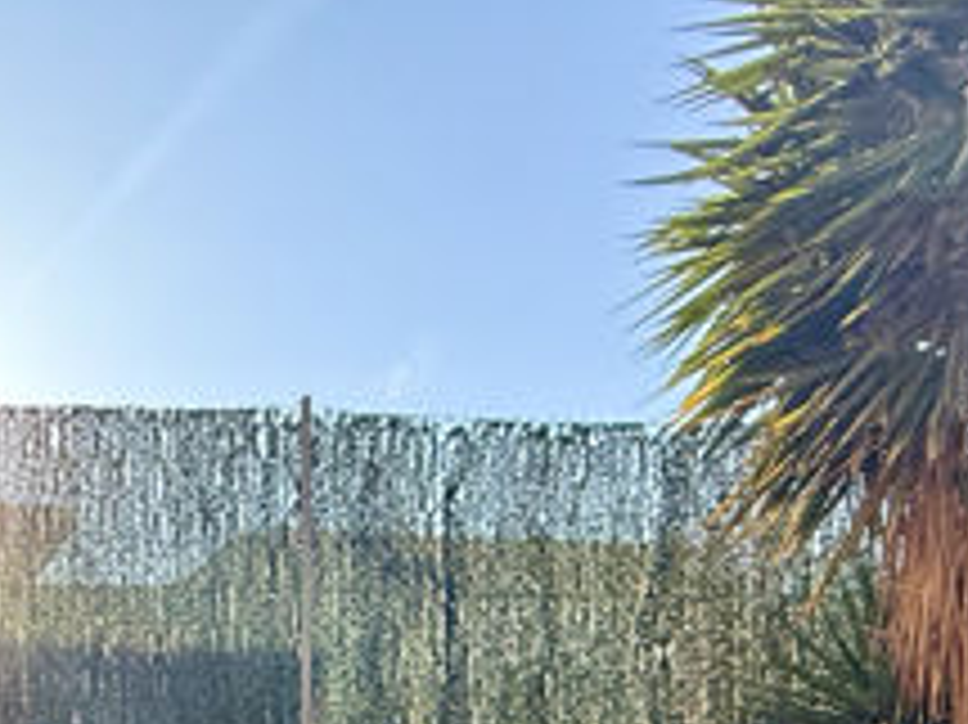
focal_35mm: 46
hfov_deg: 34.3
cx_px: -155
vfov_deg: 24.2
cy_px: 1106
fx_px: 1286
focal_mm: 2.22
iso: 50
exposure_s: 1/1211
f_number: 2.2
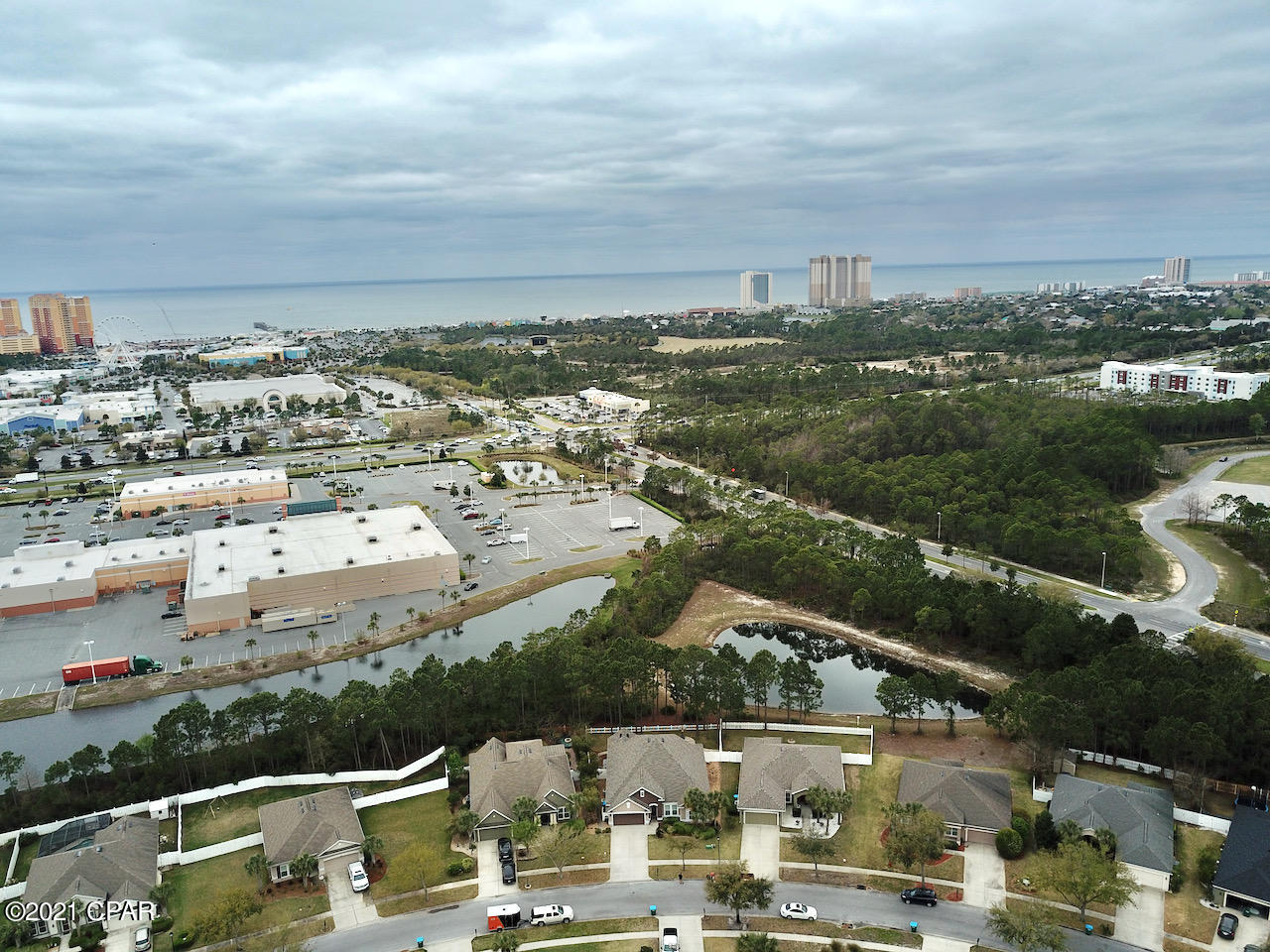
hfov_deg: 67.3
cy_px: 476
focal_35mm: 26
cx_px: 635
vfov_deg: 53.1
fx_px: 954
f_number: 2.2
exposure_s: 1/1161
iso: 100
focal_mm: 4.73
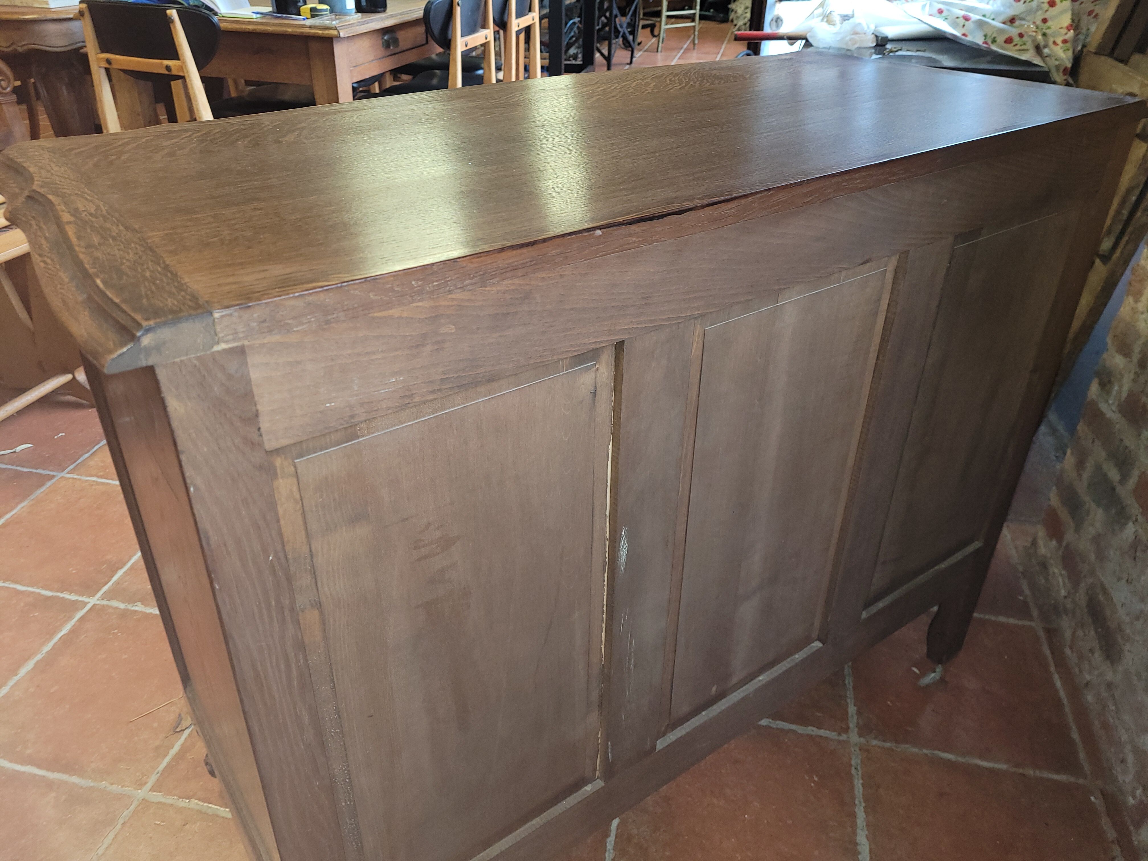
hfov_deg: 67.3
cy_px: 430
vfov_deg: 53.1
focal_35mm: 26
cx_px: 574
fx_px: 862
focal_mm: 5.4
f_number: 1.8
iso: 125
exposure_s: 1/25
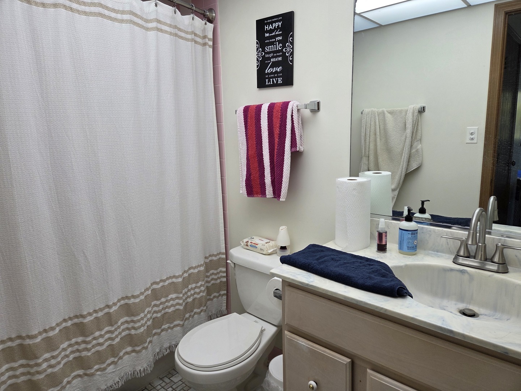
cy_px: 196
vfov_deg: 58.9
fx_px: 346
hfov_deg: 73.9
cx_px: 260
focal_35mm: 23
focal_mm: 5.4
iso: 100
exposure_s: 1/120
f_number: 1.8
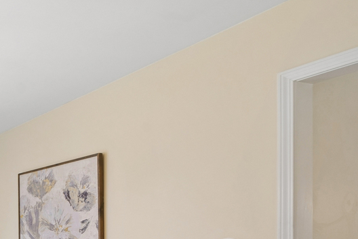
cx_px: -92
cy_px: 238
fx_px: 457
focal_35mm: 46
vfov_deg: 27.6
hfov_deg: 33.1
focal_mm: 15
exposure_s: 1/13
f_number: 8
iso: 400
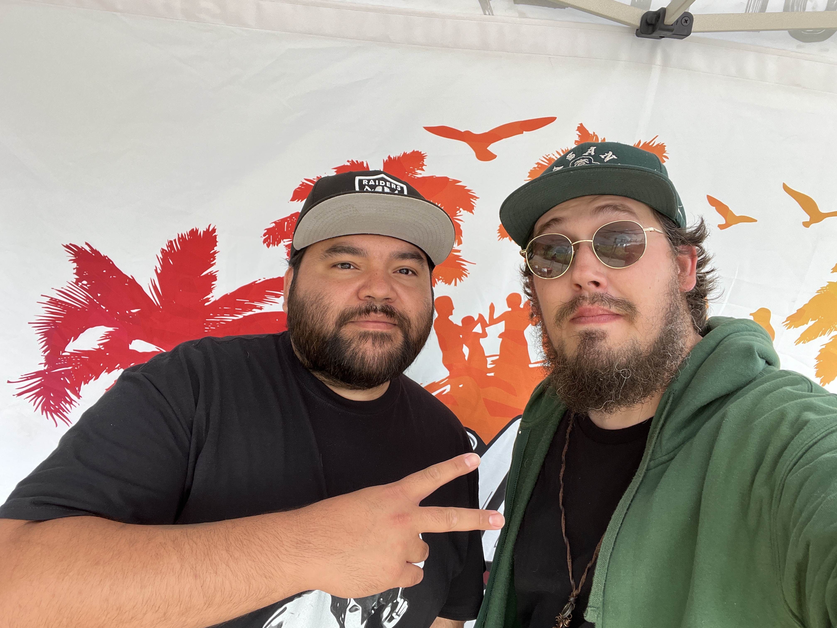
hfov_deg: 73.9
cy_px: 314
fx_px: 556
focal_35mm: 23
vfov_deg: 58.9
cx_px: 418
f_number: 2.2
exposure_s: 1/121
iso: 32
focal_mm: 2.71
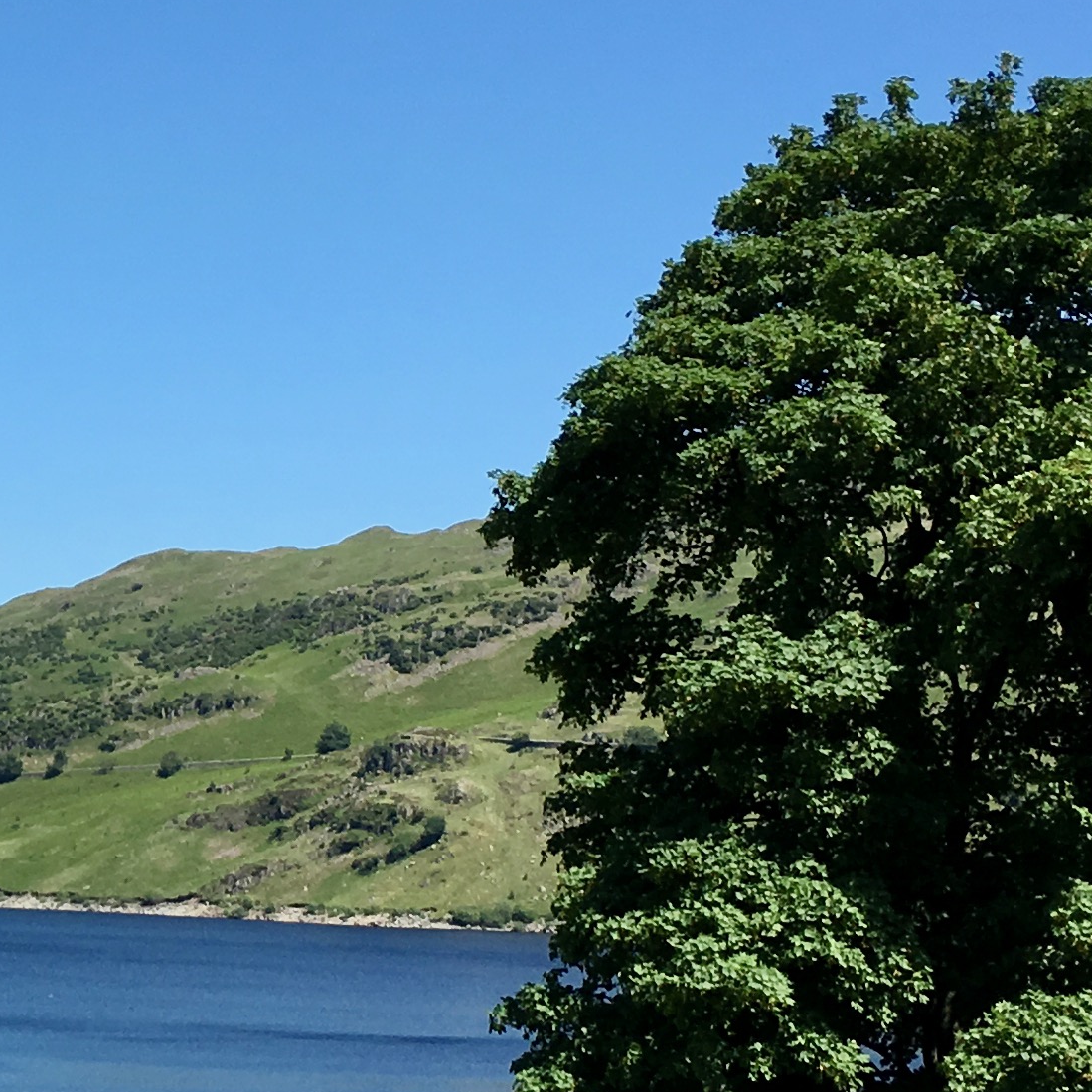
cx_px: -227
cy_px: 789
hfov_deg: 17.6
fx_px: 3355
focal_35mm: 94
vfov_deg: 18.4
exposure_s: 1/1538
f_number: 2.2
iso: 25
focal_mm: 4.15
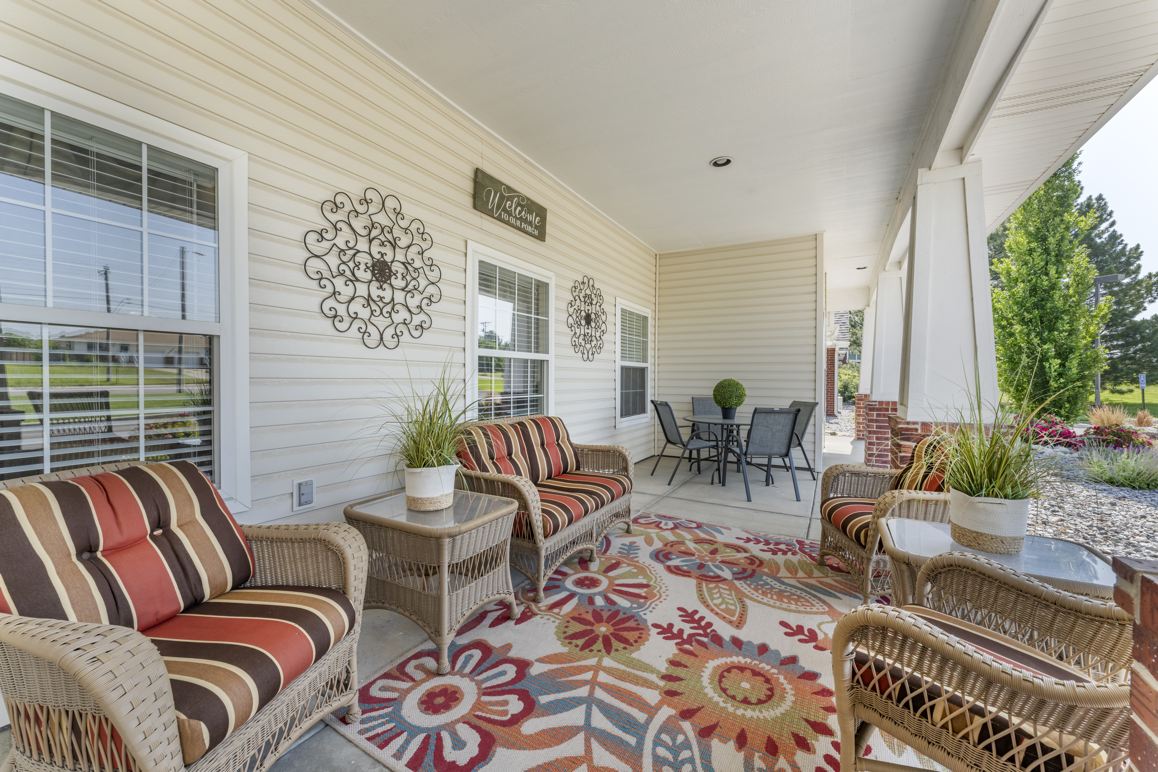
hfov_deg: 104.3
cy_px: 386
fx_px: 450
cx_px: 579
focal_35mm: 14
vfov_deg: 81.2
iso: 400
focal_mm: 14
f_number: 10
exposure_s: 1/640
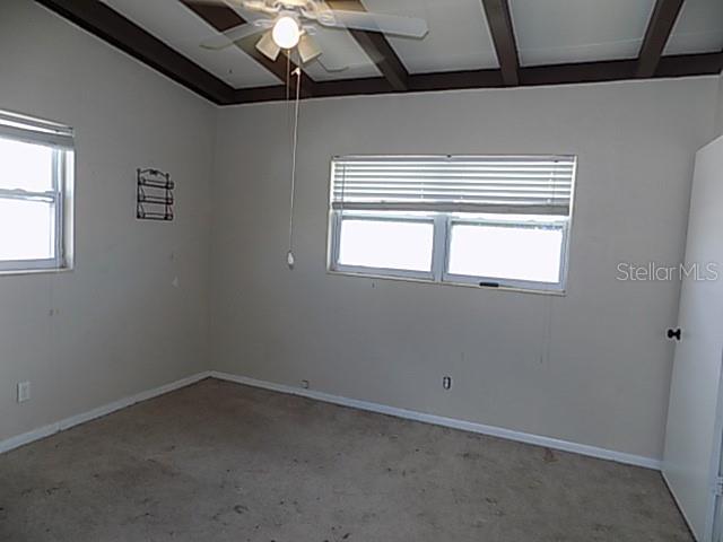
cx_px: 362
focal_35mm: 23
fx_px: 480
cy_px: 271
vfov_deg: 58.9
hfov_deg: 73.9
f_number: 3.1
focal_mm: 4
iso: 80
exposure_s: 1/30
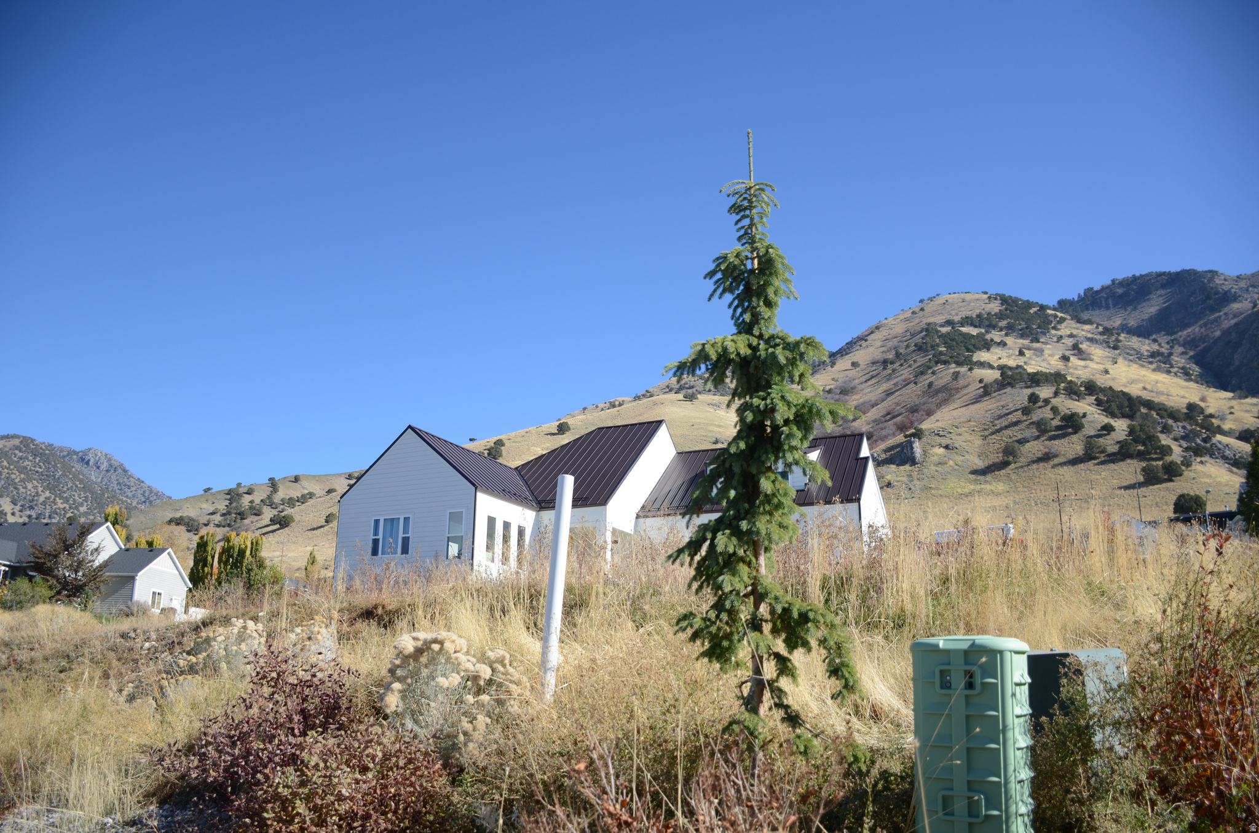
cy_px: 416
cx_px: 630
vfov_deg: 47.7
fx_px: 942
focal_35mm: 27
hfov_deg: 67.5
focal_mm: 18
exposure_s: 1/800
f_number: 3.5
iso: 100
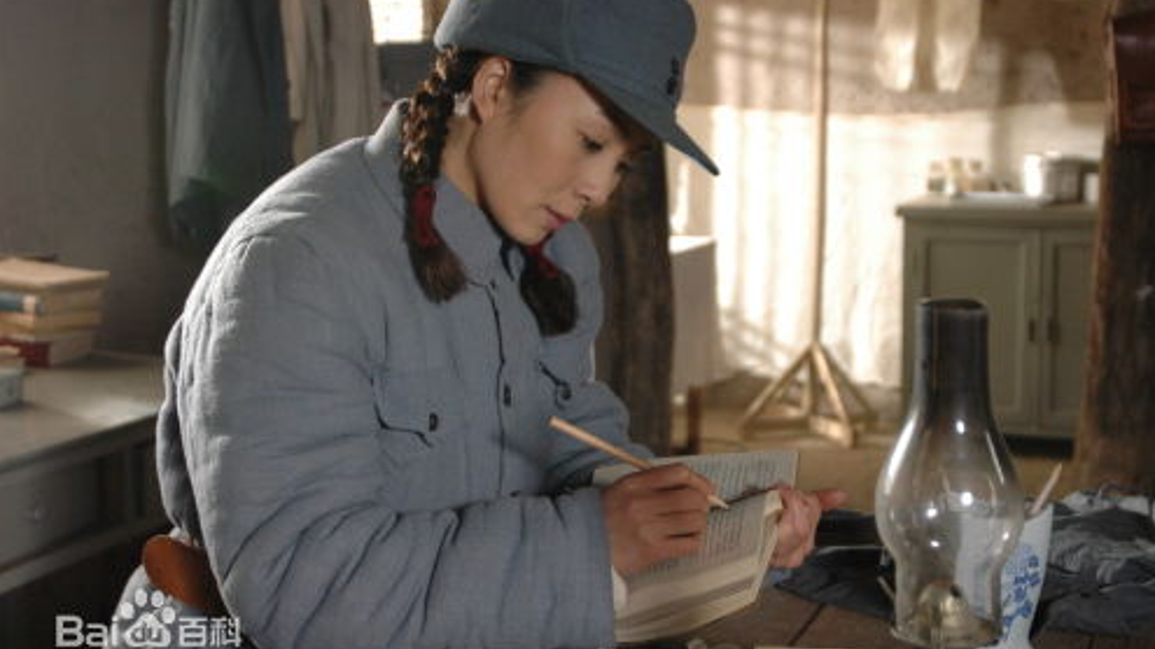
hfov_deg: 37.5
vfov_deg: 21.6
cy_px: 299
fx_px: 1700
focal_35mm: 56
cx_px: 581
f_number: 4
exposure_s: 1/40
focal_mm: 35
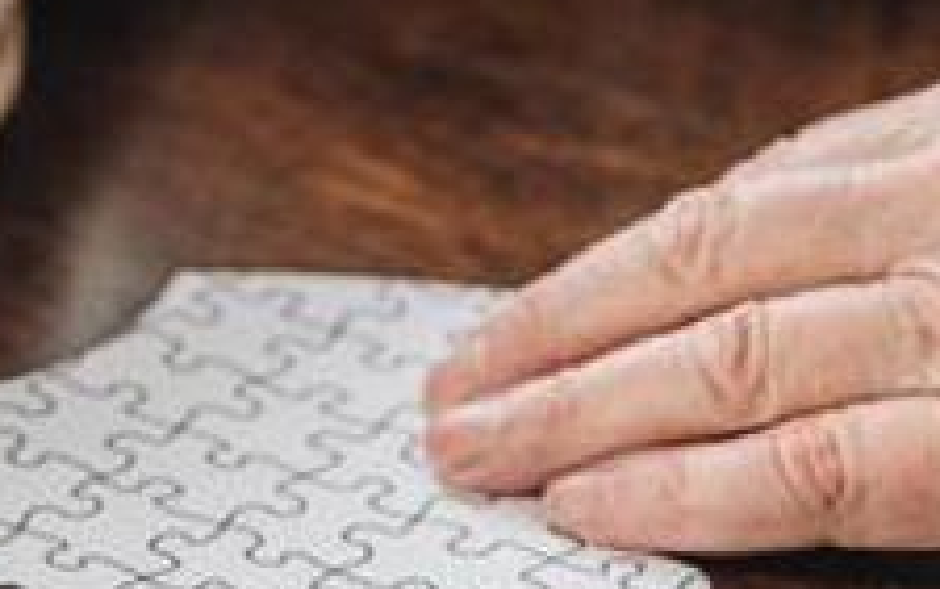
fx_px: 10075
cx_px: -84
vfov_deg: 3.3
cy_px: 182
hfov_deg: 5.3
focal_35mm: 393
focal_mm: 102
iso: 100
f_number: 2.8
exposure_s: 1/200
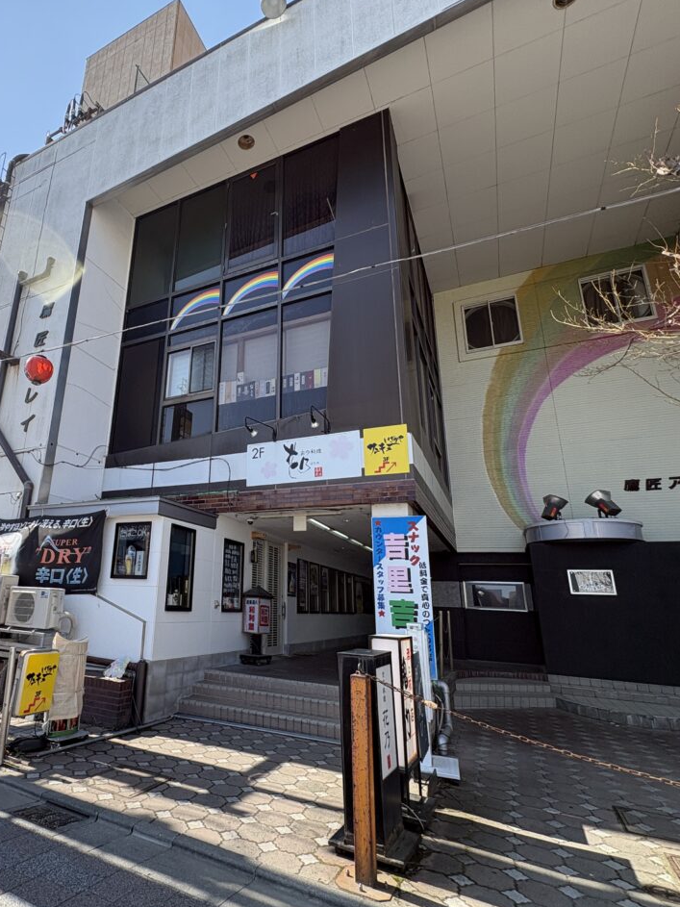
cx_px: 219
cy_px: 454
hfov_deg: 66.6
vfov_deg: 84.7
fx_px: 498
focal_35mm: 19
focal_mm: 2.22
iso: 40
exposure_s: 1/631
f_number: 2.2
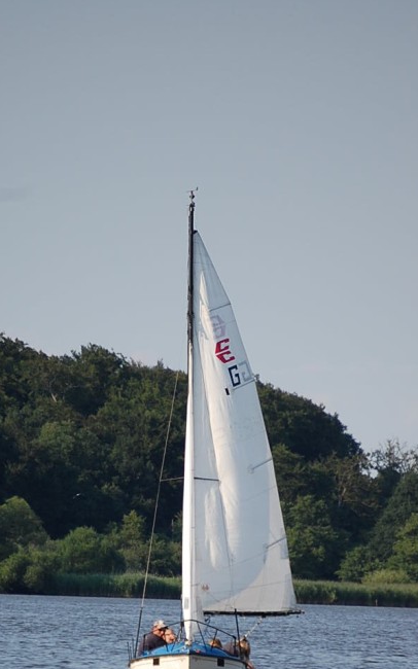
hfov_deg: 2.7
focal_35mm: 481
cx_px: 184
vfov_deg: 4.4
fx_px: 8771
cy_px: 525
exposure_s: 1/1600
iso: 400
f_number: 5.6
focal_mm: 200
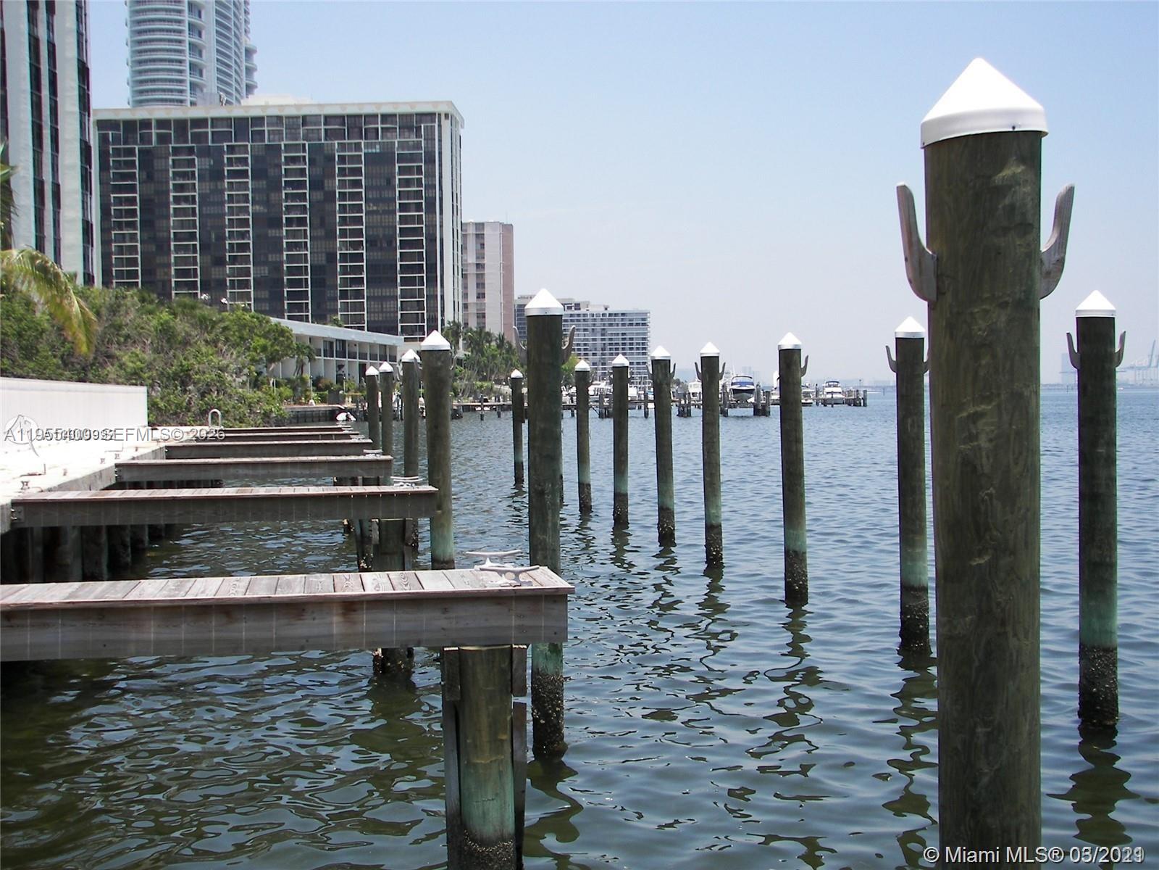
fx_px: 1708
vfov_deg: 28.6
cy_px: 435
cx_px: 580
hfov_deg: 37.5
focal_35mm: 51
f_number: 2.8
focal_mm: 8.5
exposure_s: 1/640
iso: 50
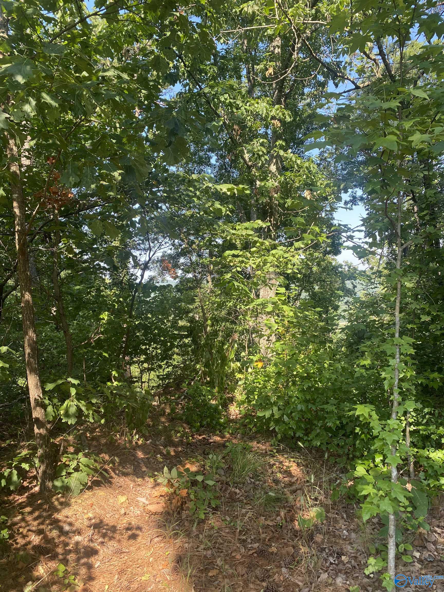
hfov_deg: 53.1
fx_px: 445
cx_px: 222
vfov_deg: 67.3
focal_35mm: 26
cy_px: 296
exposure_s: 1/242
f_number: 1.8
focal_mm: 4.25
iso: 32
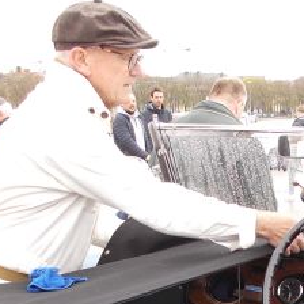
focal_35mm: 74
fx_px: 735
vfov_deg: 22.1
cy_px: 332
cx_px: 297
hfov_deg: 22.5
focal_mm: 4.6
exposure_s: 1/125
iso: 80
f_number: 3.2
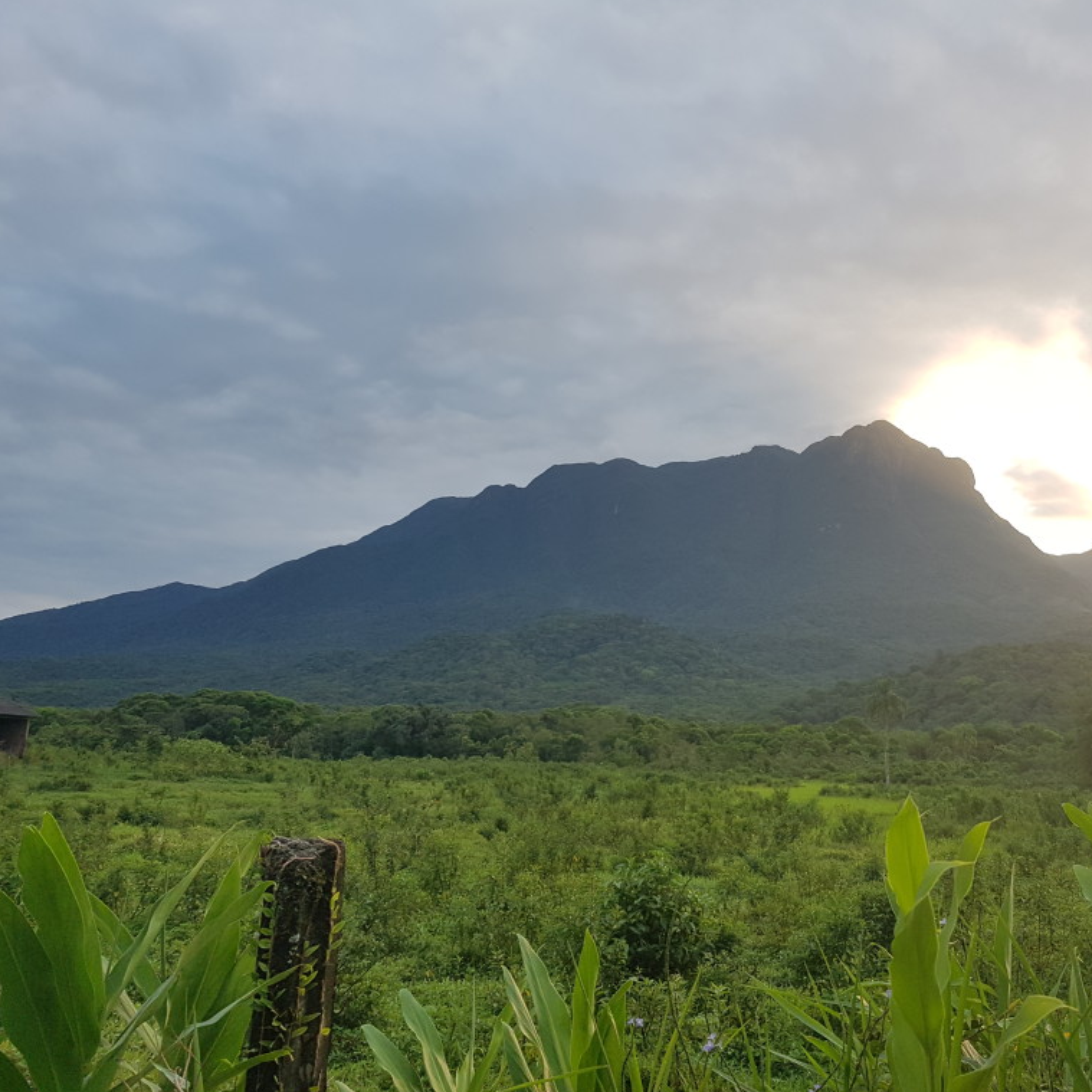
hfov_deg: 51.7
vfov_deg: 52.5
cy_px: 547
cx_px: 711
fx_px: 1106
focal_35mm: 31
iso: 40
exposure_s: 1/331
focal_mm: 4.2
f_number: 1.7
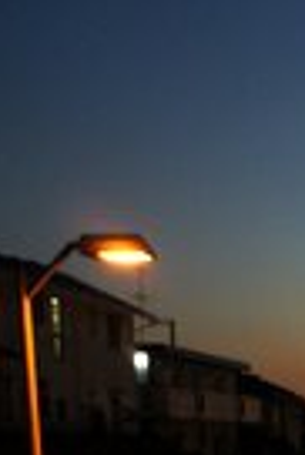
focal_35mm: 88
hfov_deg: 14.0
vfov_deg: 20.1
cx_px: 531
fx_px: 1115
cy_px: 669
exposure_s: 1/3
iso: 400
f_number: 5.6
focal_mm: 16
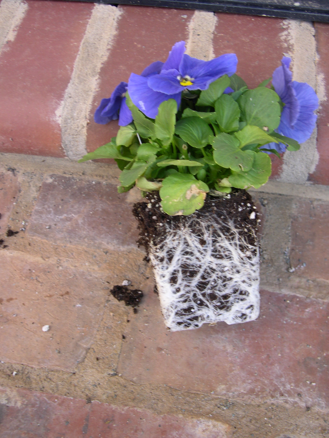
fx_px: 482
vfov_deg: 49.0
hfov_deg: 37.7
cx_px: 164
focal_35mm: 38
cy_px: 219
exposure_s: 1/39.8
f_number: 2.8
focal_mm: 8
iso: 100
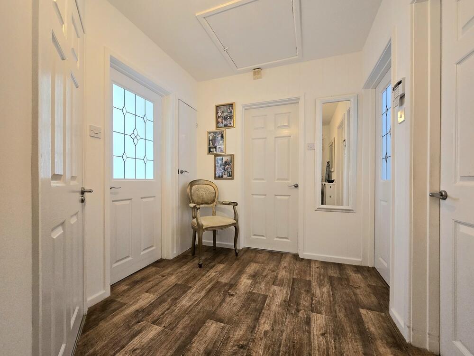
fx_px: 178
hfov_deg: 106.2
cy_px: 178
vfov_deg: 89.9
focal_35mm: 13
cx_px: 237
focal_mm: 2.2
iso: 200
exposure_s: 1/50.3
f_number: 2.2
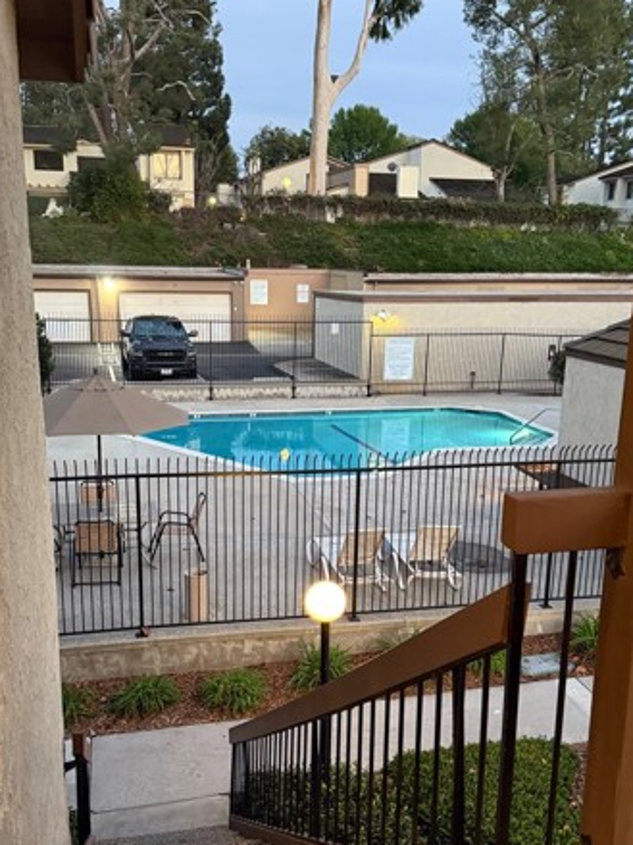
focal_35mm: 35
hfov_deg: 40.7
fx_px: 854
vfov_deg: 52.4
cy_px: 497
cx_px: 306
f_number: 1.78
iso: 640
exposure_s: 1/40
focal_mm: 6.76
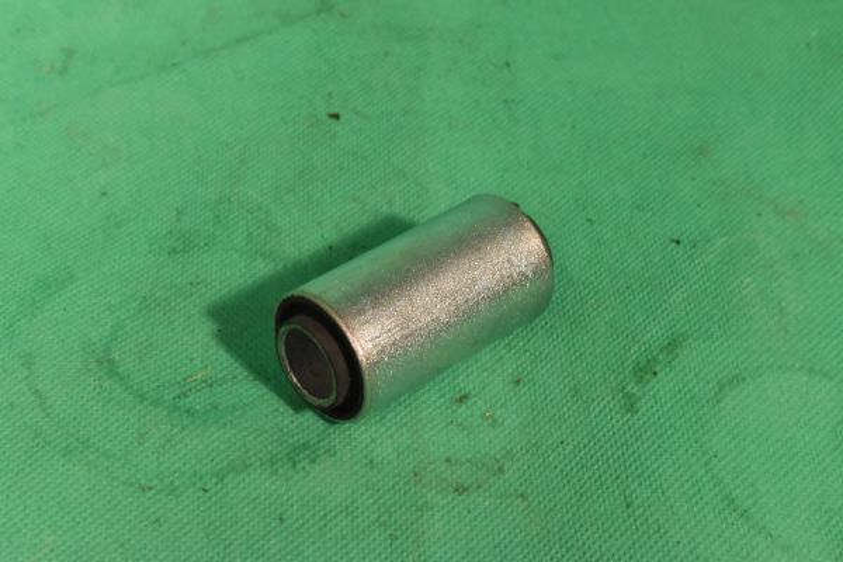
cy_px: 281
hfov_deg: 24.6
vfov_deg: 16.6
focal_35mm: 82
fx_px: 1932
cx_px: 422
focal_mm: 55
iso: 3200
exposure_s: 1/100
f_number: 14
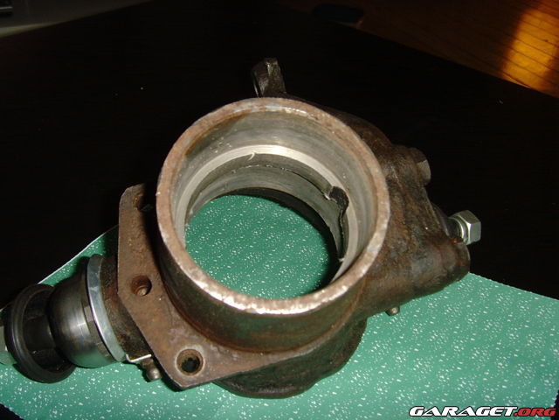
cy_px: 210
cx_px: 280
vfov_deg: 36.8
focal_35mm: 39
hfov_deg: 47.9
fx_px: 630
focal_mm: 6.6
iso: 200
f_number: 3.5
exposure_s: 1/45
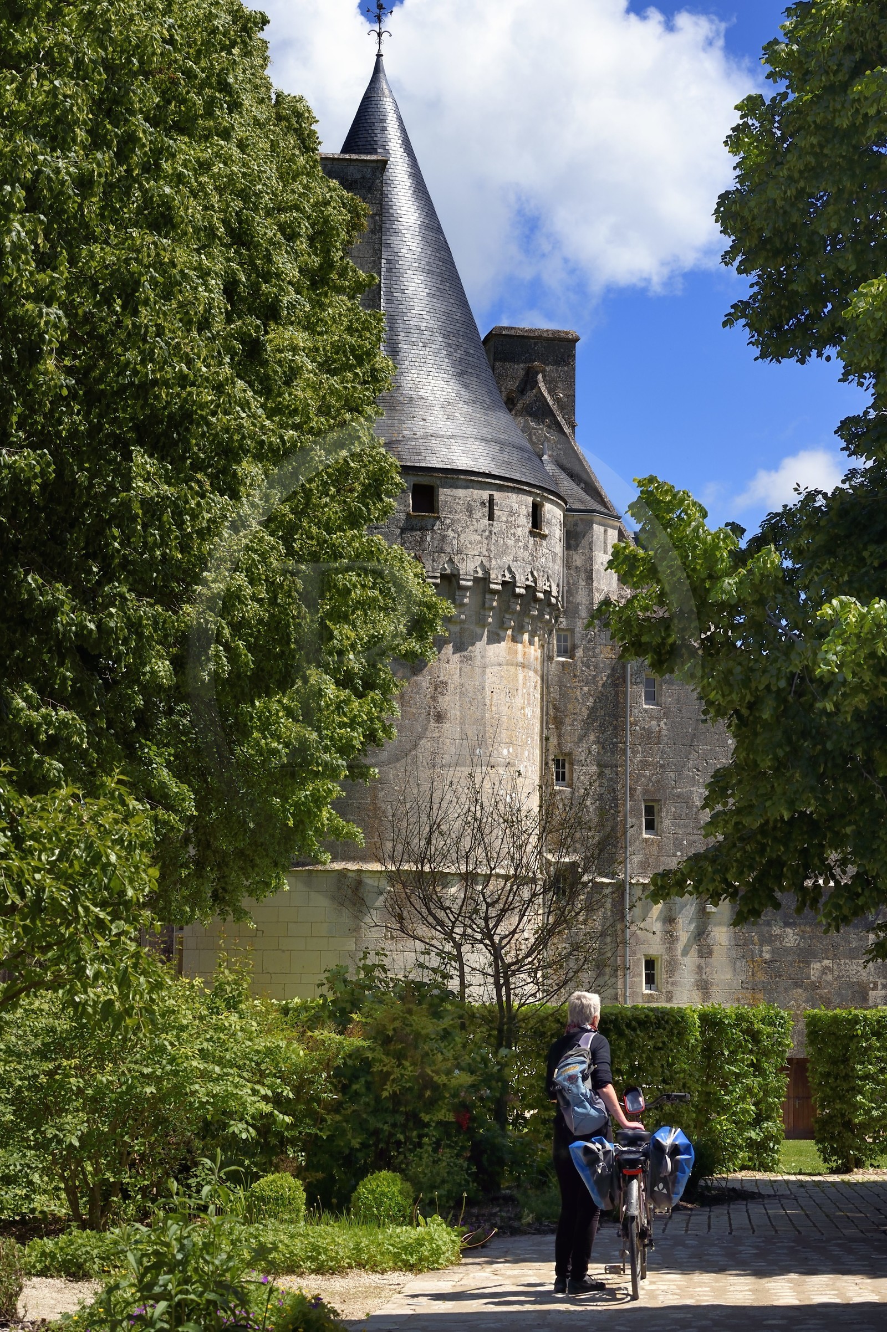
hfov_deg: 19.4
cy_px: 666
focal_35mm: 70
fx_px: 2590
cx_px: 444
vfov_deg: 28.9
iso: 200
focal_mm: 70
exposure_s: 1/250
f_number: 14
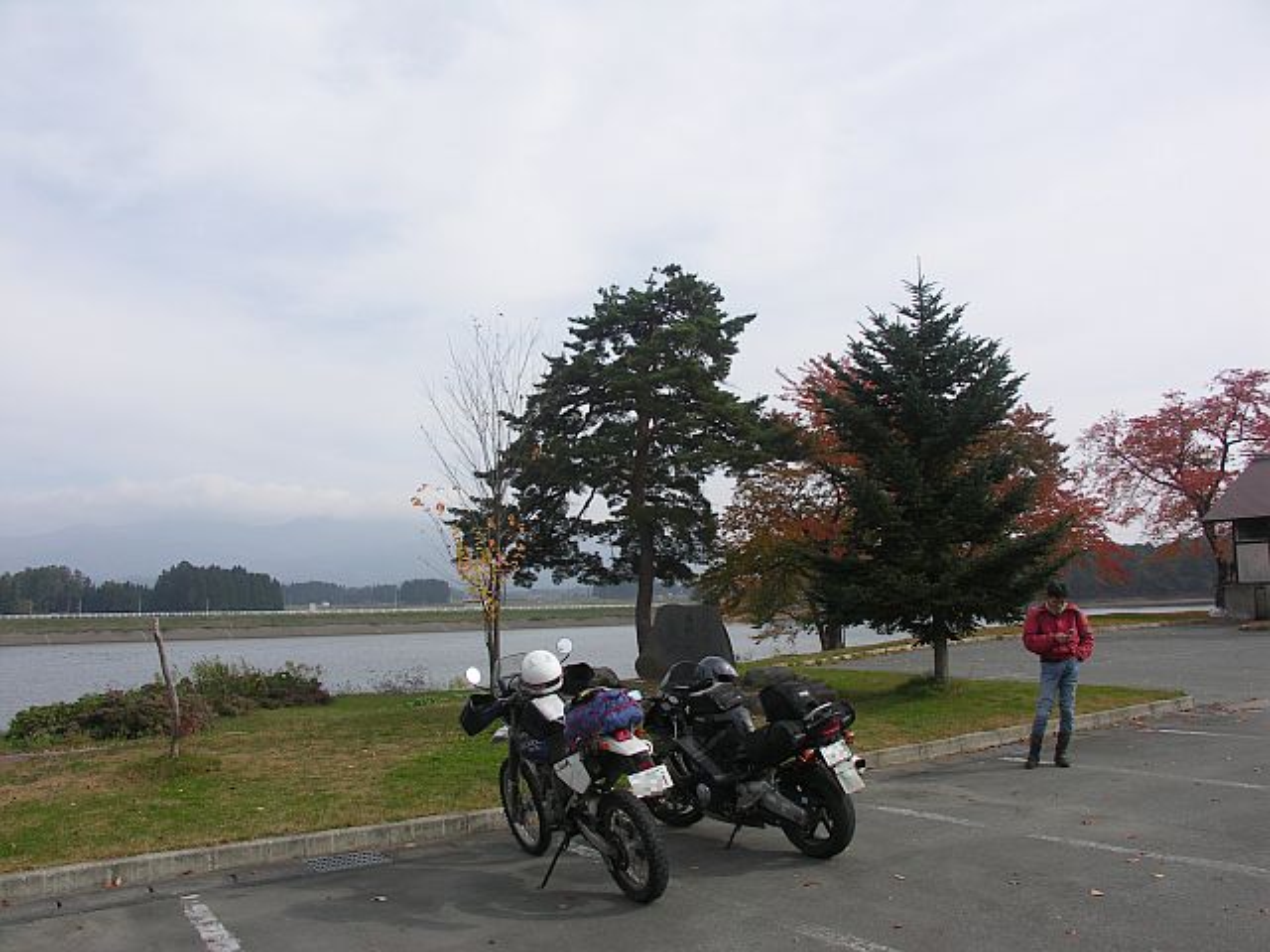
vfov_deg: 49.7
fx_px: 1027
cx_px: 635
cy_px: 476
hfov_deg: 63.4
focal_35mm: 28
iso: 50
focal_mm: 7.2
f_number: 6.3
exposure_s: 1/320
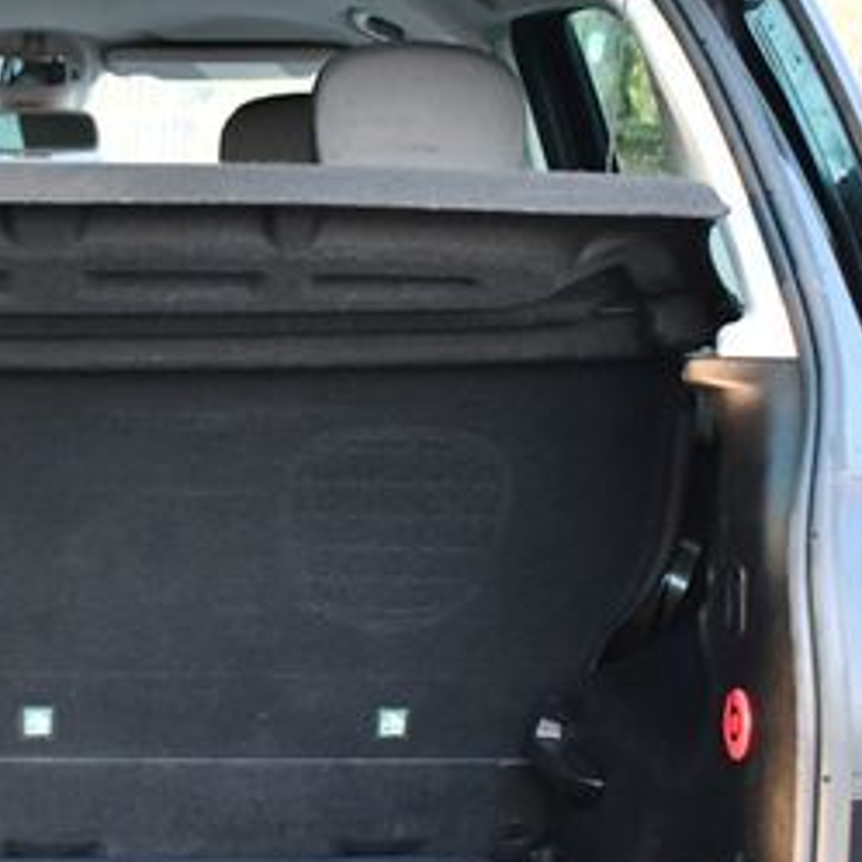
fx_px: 2395
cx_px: 135
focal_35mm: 85
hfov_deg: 20.1
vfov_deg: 20.4
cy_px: 537
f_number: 4
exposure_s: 1/125
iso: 3200
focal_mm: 26
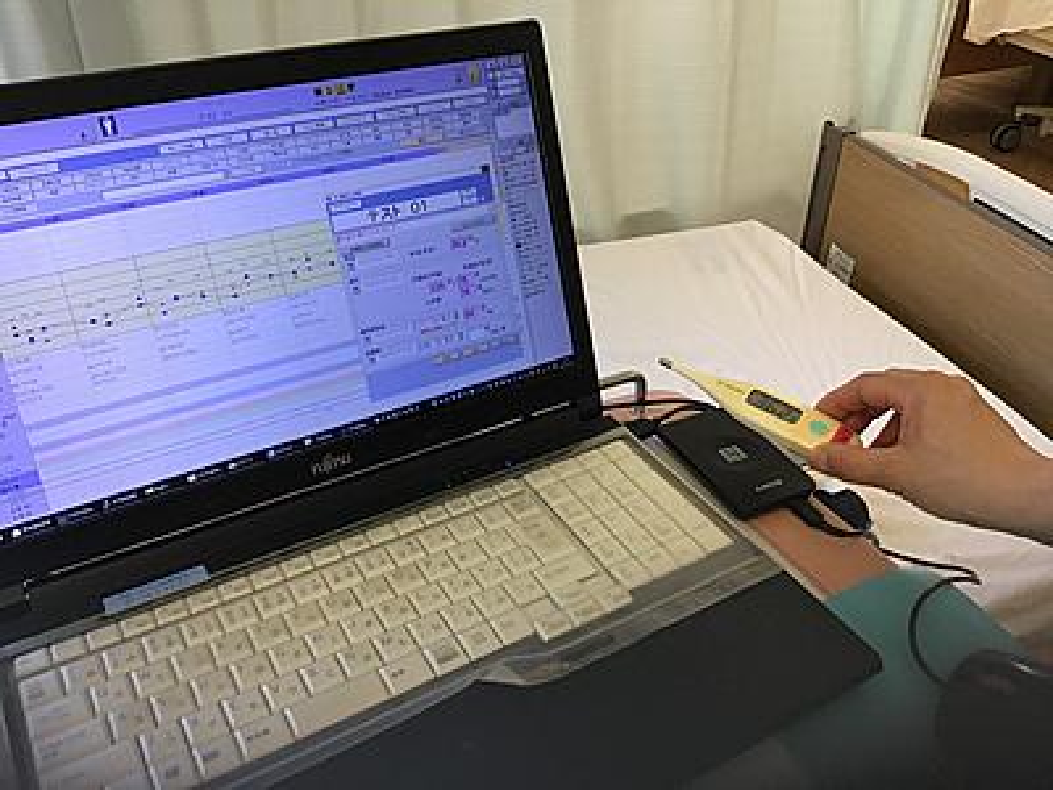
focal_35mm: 31
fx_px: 943
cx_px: 526
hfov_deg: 58.4
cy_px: 395
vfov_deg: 45.4
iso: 50
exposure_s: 1/30
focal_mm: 3.3
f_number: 2.4
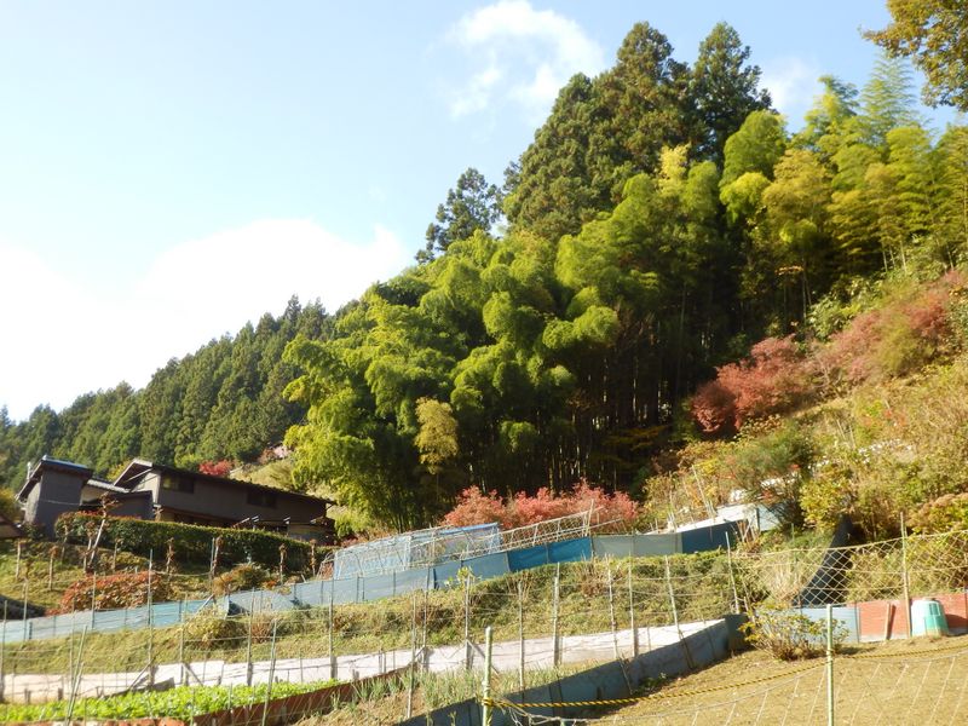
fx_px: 1426
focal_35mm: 51
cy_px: 363
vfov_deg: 28.6
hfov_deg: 37.5
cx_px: 484
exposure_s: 1/160
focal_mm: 9.1
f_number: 4.4
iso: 80
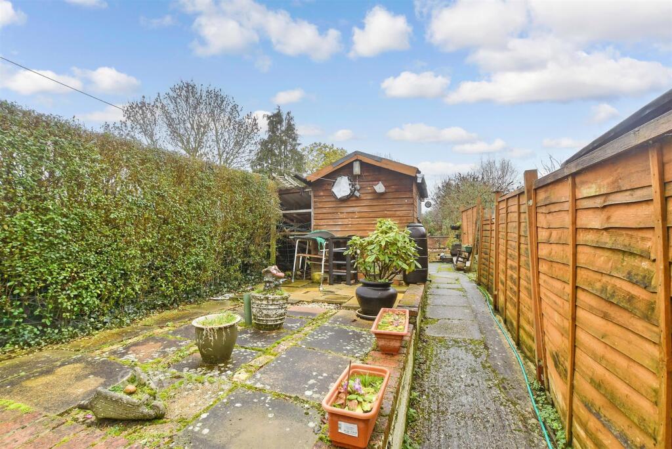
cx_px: 336
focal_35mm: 15
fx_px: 280
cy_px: 224
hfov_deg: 100.4
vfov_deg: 77.3
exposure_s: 1/50
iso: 160
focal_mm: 10
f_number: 8
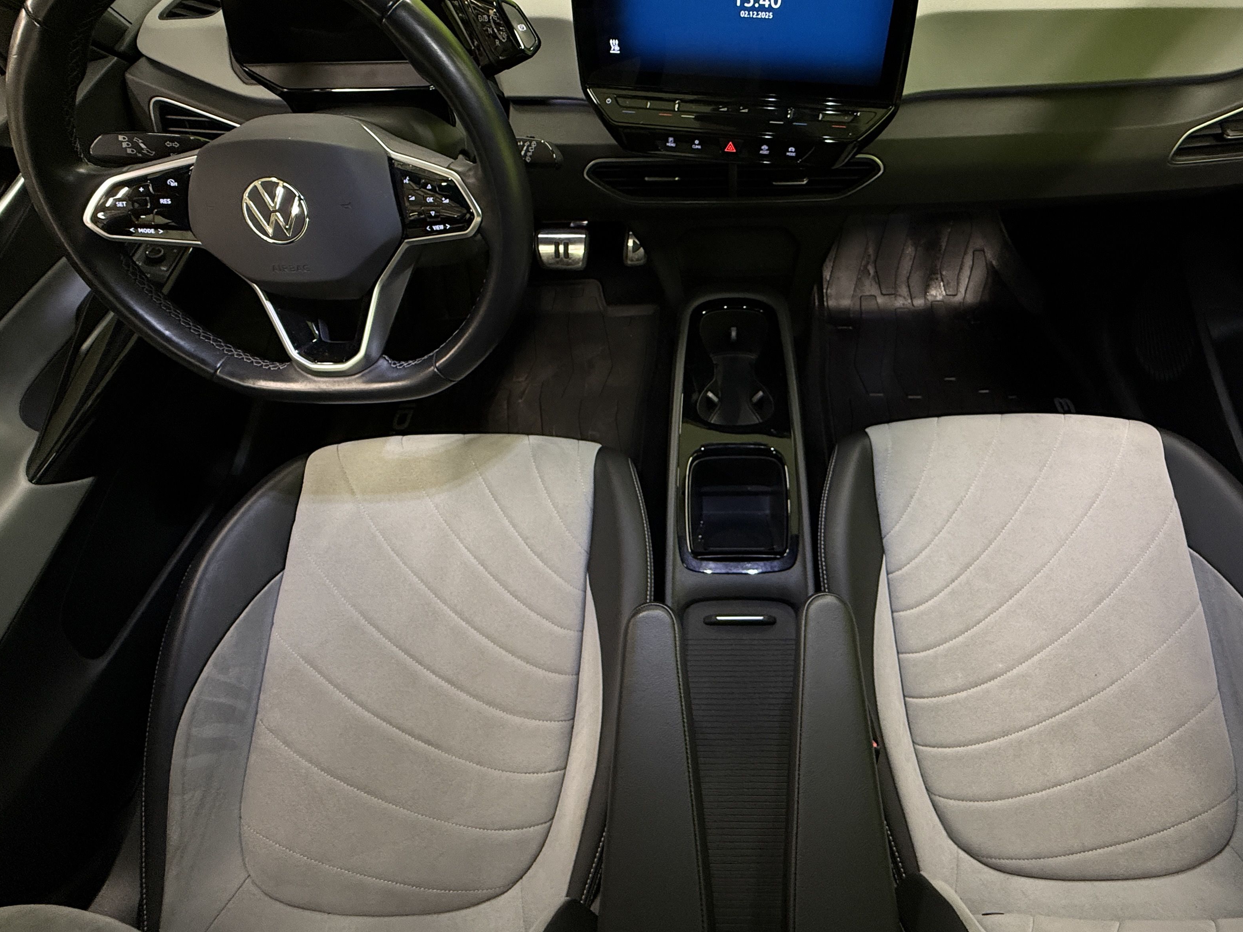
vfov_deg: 70.6
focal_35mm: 18
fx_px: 646
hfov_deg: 87.1
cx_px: 719
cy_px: 358
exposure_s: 1/50
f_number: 2.2
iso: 200
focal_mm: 2.22
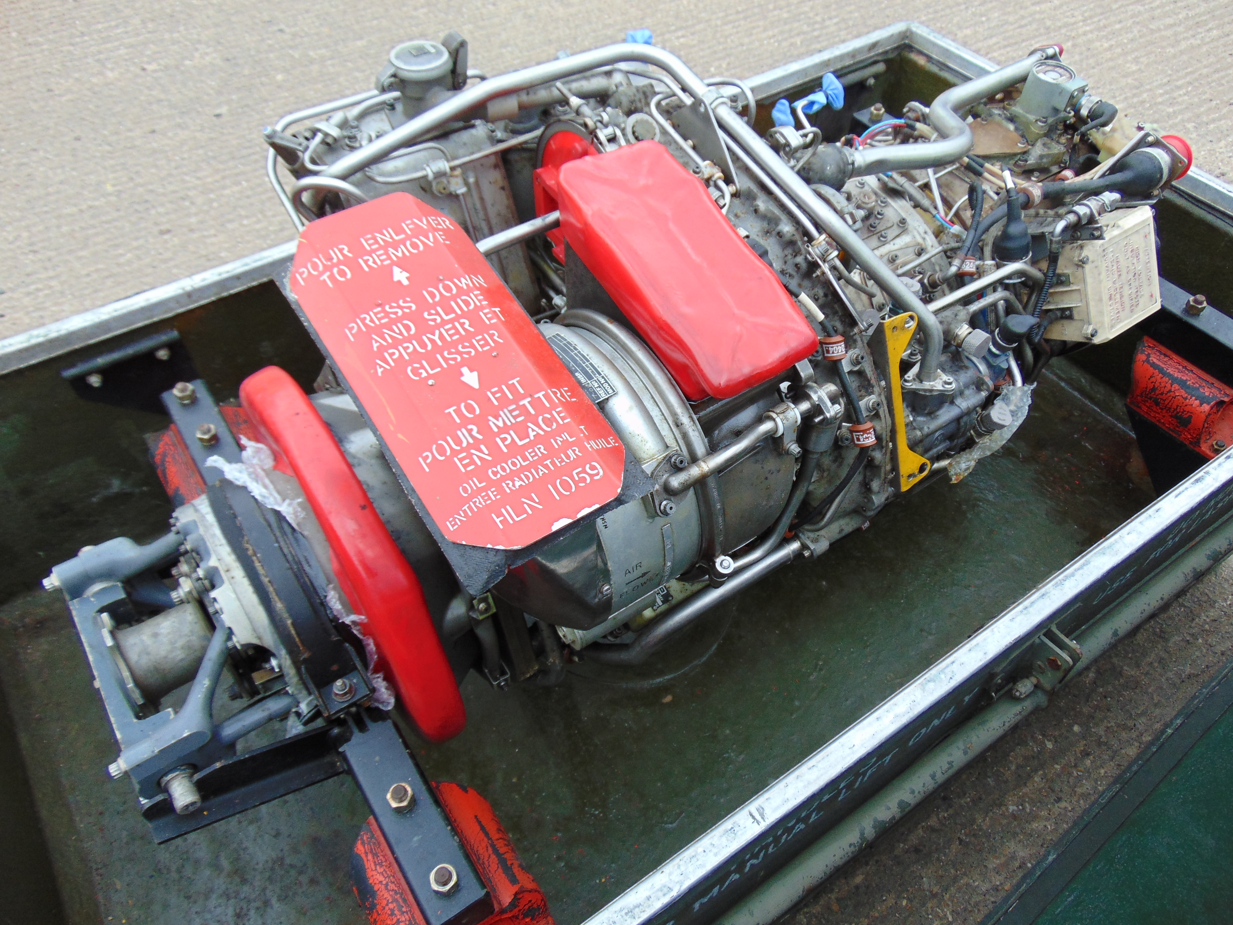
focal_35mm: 25
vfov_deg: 54.9
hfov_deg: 69.4
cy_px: 462
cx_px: 616
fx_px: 890
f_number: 3
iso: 80
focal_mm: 4.5
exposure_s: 1/250
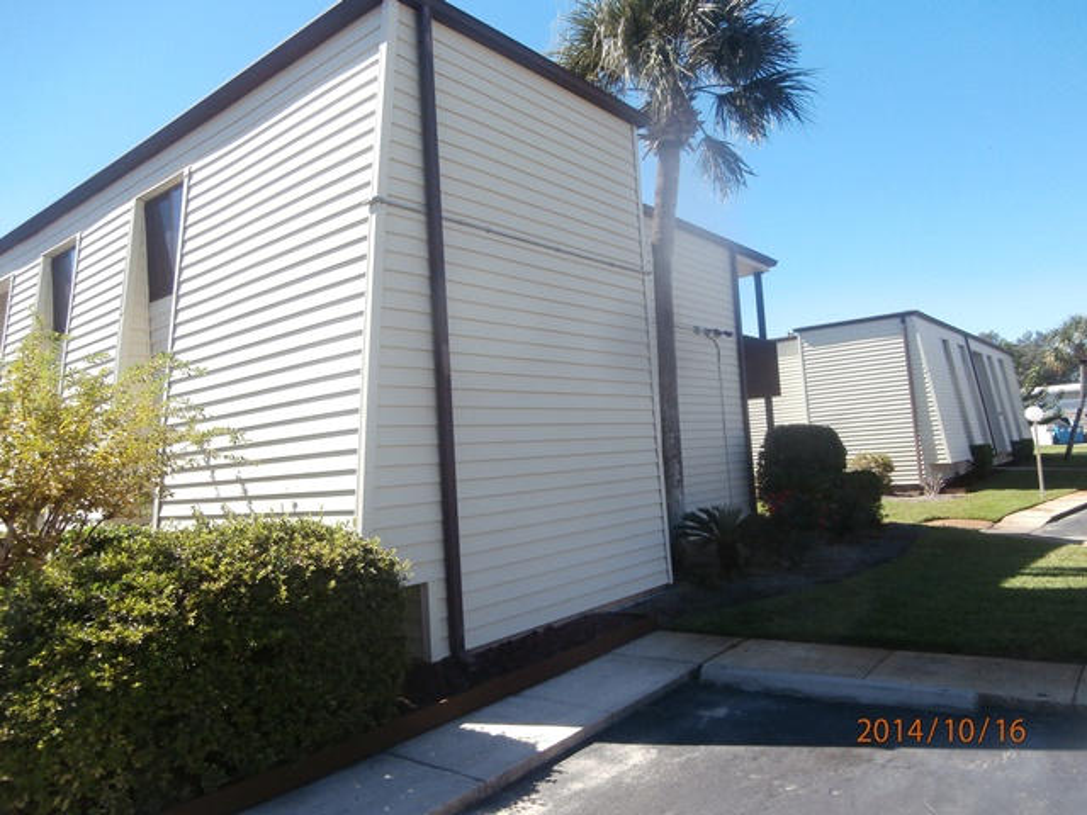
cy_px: 408
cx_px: 544
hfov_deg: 71.6
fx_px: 754
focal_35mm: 24
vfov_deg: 56.8
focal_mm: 4.2
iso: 100
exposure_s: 1/500
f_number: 3
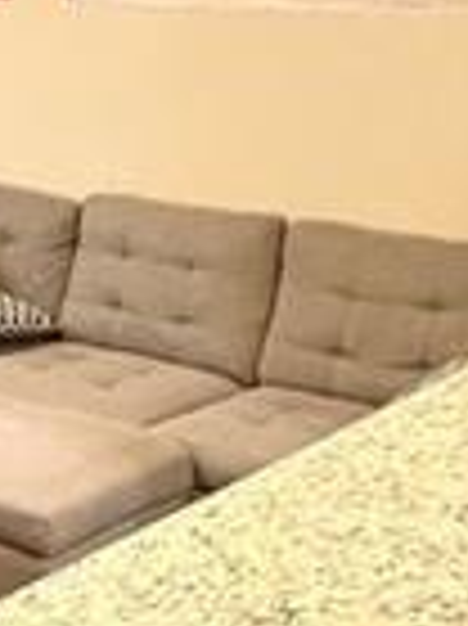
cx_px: -454
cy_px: 162
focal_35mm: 72
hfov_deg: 16.1
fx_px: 1300
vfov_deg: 26.7
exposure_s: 1/60
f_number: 1.8
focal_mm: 1.57
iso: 200
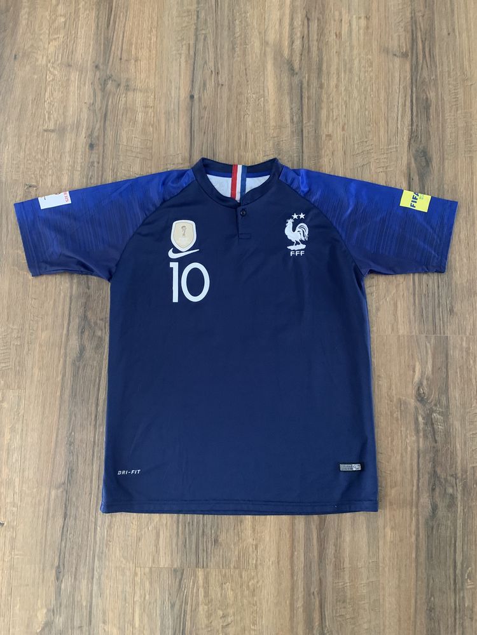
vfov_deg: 67.3
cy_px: 318
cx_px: 238
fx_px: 478
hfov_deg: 53.1
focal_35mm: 26
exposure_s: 1/30
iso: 640
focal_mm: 4.25
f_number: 1.8
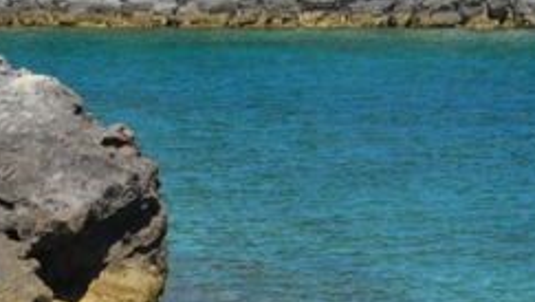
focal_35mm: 207
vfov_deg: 5.9
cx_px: -176
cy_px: 119
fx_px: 2938
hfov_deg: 10.2
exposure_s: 1/400
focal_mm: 40
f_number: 11
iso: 400
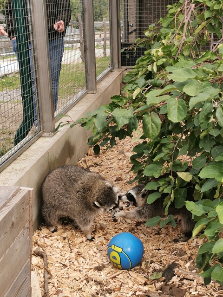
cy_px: 148
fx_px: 455
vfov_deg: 36.2
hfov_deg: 27.5
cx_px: 112
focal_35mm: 53
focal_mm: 5.58
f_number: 1.8
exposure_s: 1/725
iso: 50
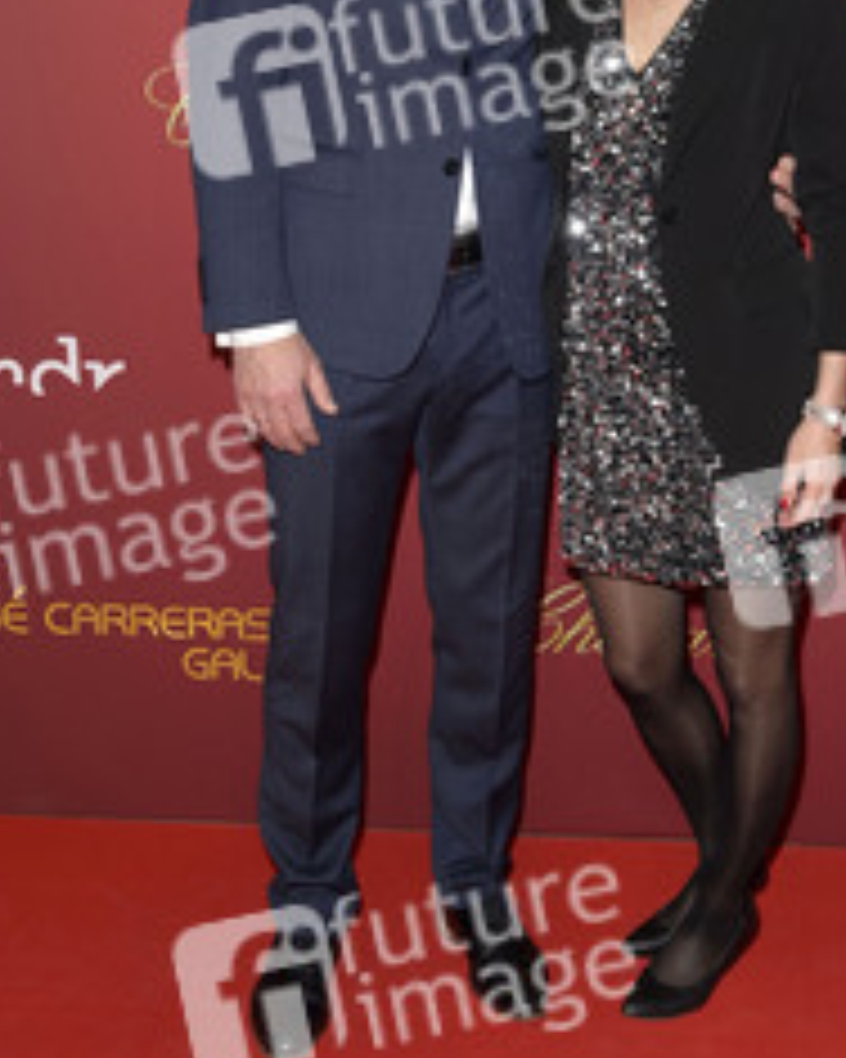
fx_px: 1596
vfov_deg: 36.0
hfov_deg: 29.6
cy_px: 297
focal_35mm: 51
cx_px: 536
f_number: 5.6
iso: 500
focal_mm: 32
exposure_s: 1/250
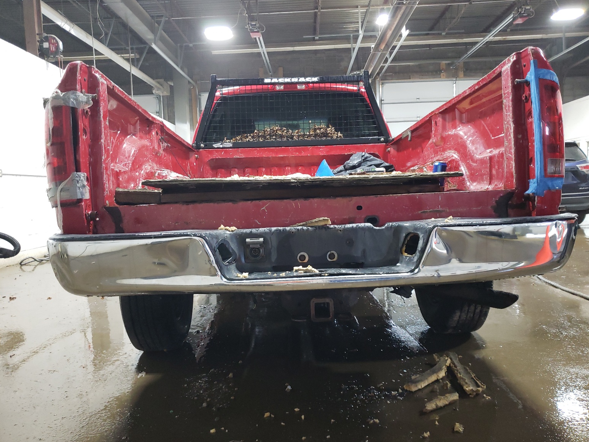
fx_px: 459
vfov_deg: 51.4
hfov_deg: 65.3
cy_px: 221
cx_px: 299
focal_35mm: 27
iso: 262
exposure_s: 1/60.2
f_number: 1.5
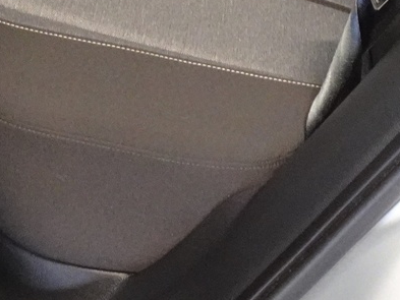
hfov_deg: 22.2
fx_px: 1017
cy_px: -231
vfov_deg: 14.8
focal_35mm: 88
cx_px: 202
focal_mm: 4.25
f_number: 3.5
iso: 800
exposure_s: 1/10
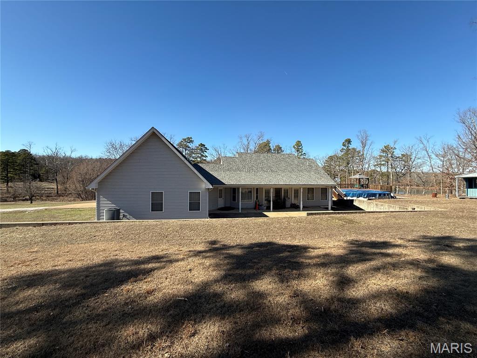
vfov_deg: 85.7
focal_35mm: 14
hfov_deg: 102.1
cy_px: 179
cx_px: 238
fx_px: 193
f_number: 2.2
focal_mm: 2.22
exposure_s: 1/1312
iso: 50
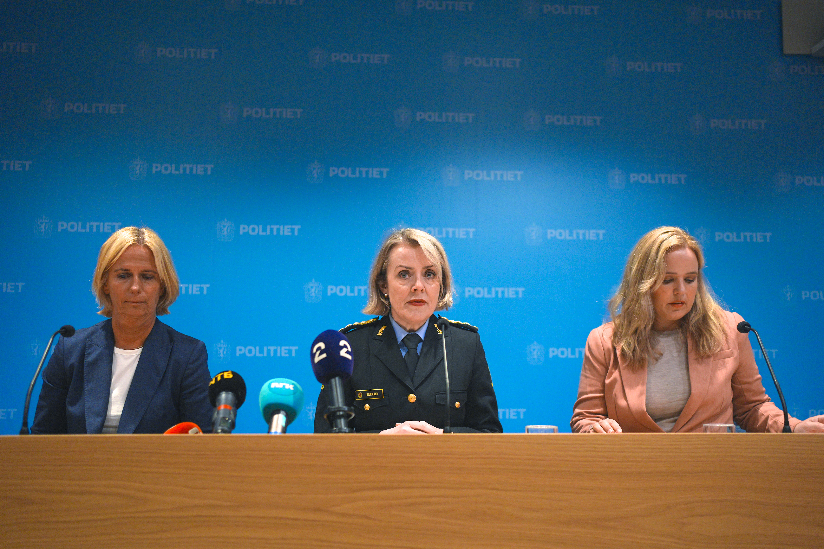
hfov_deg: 54.4
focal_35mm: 35
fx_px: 801
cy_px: 274
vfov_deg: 37.8
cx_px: 412
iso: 250
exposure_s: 1/320
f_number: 2.2
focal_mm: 35
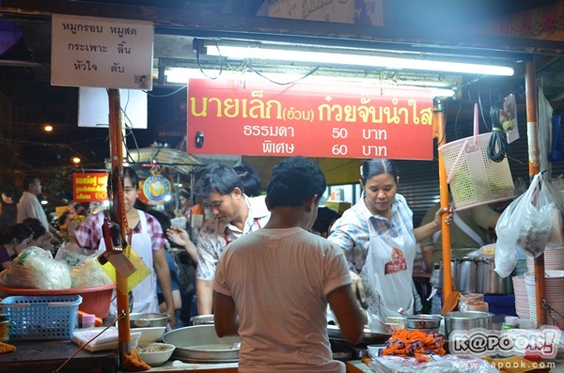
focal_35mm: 42
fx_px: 656
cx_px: 282
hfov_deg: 46.5
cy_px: 186
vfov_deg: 31.7
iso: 640
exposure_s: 1/20
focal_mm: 28
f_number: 4.5
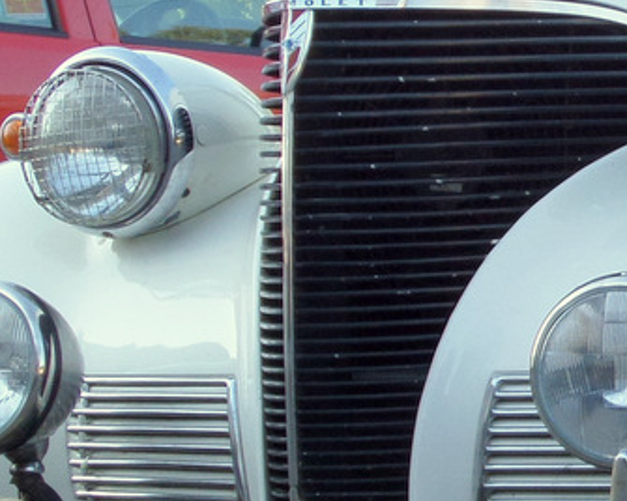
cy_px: 197
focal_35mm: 185
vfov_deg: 8.4
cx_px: 838
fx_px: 3433
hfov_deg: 10.2
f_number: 3.8
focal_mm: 8.7
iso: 80
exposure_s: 1/125
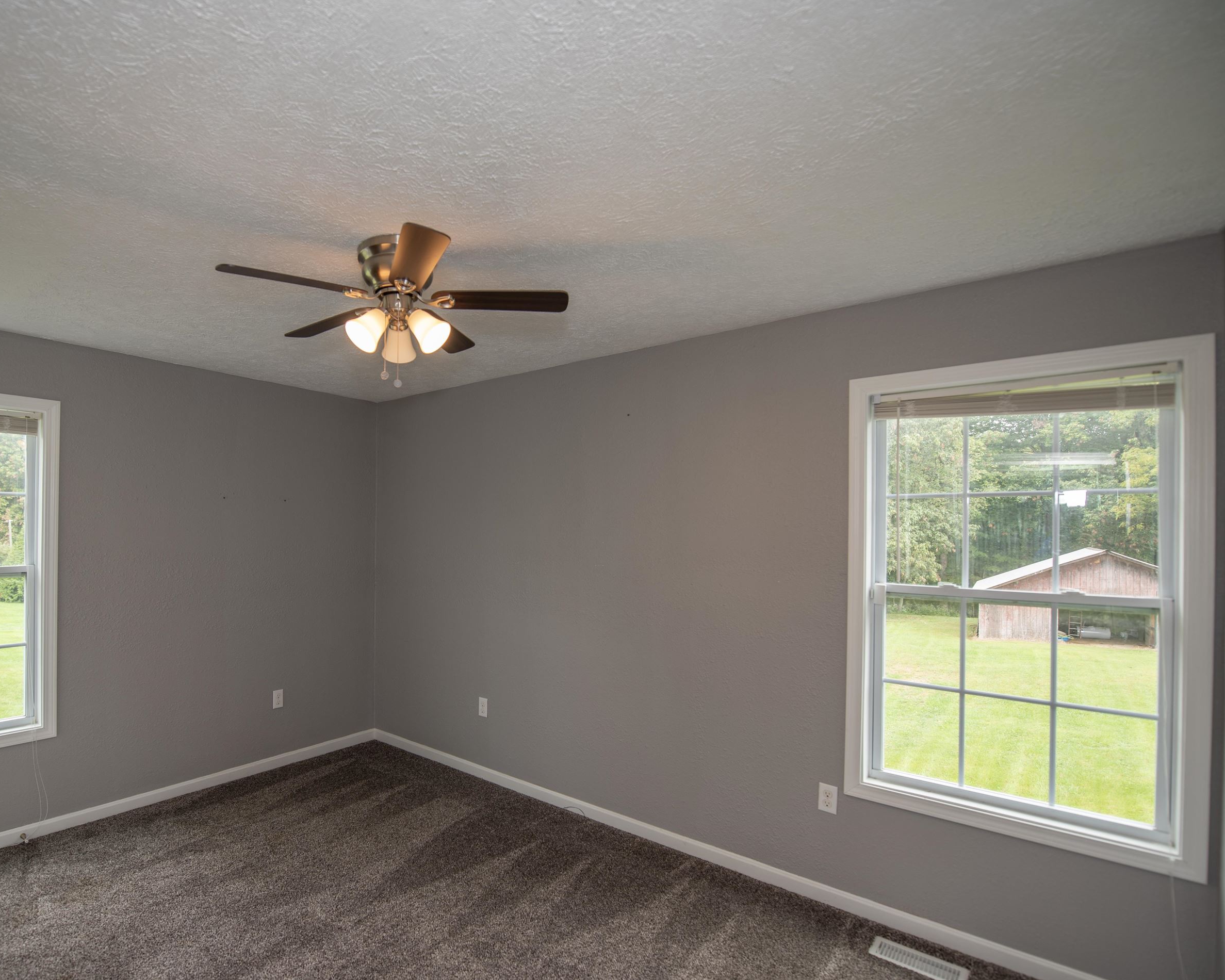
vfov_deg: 76.9
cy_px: 520
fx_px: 616
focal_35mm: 17
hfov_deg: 88.7
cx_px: 499
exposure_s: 1/60
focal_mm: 14
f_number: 3.2
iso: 100
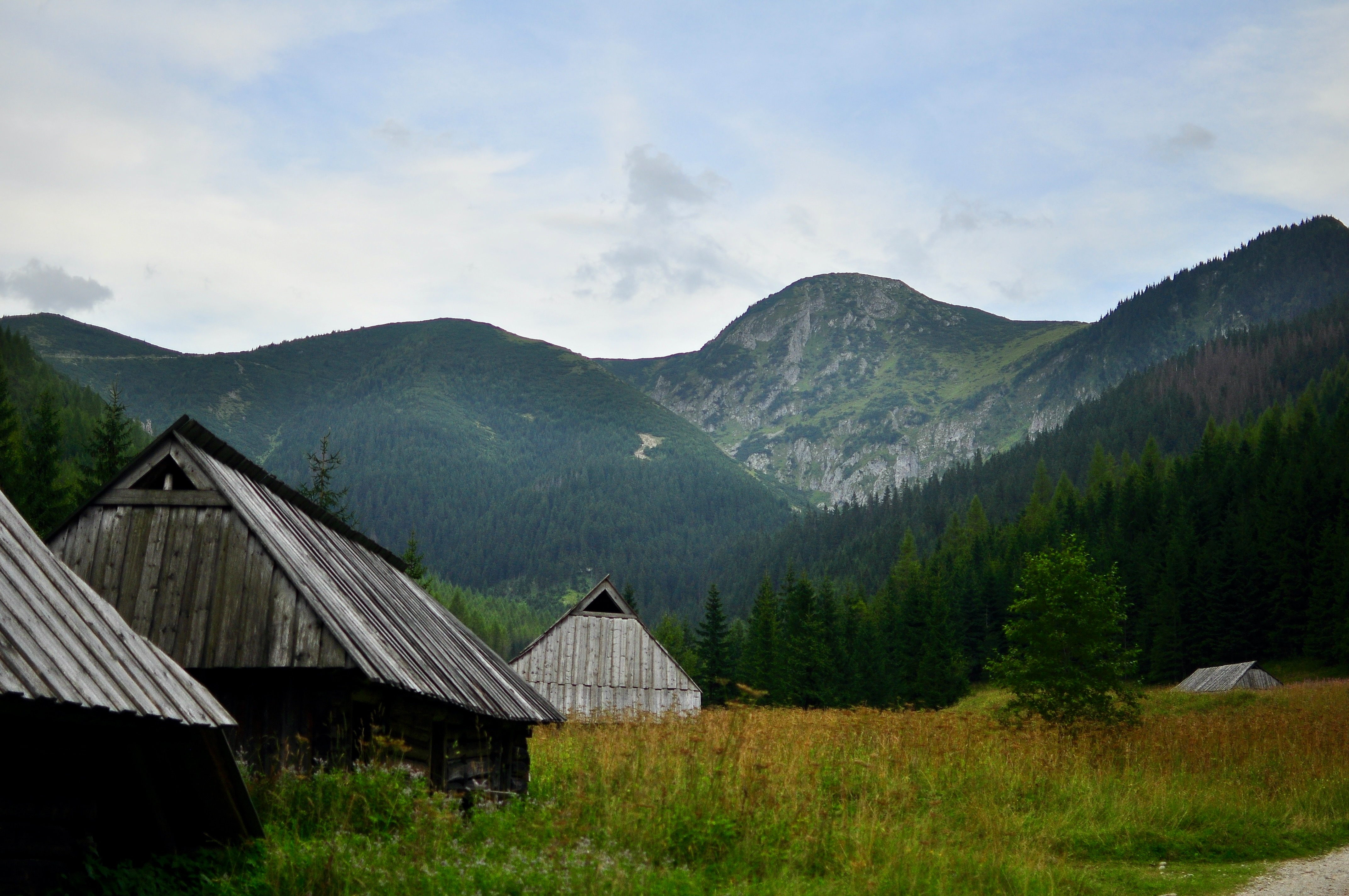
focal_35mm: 52
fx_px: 1965
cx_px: 674
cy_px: 448
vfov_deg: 25.7
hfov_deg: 37.9
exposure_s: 1/1600
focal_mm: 35
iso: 200
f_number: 1.8
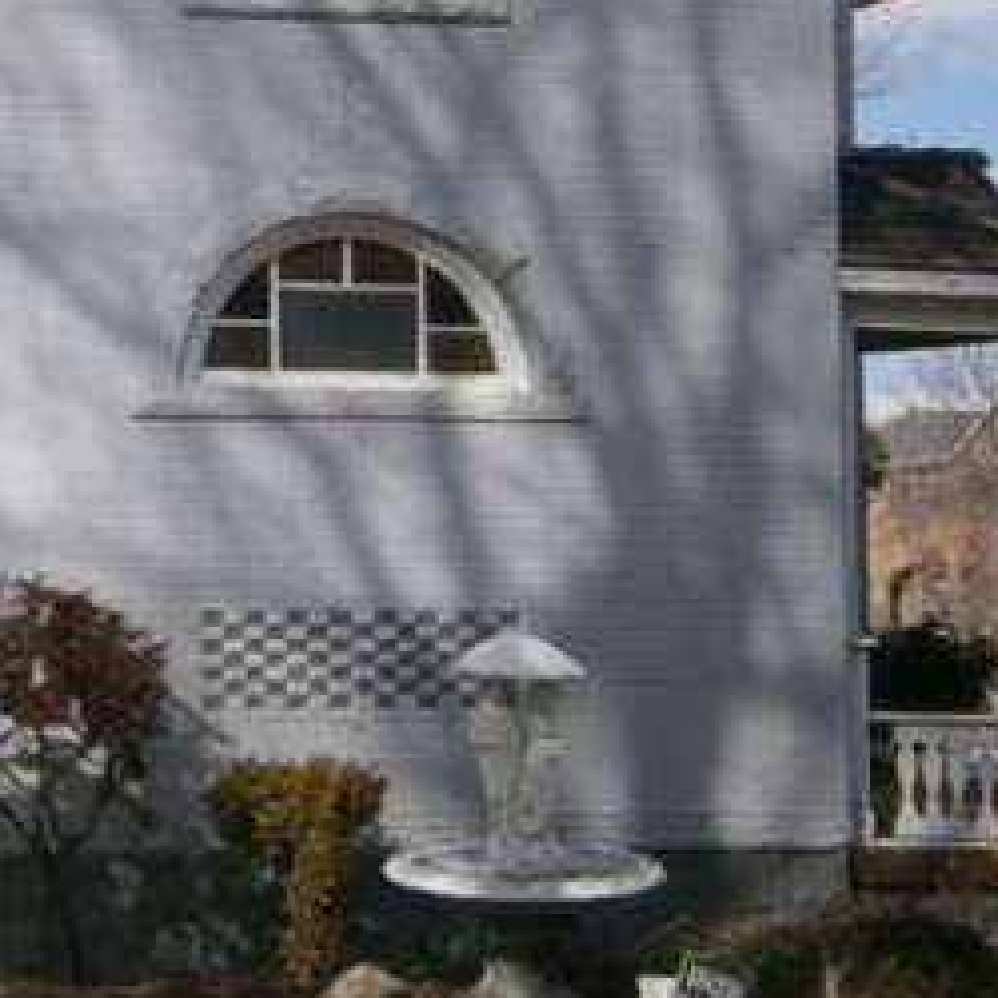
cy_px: 232
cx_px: -196
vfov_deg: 13.1
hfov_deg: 12.8
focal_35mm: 133
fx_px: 4338
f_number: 3.4
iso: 80
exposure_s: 1/1250
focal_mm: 8.3
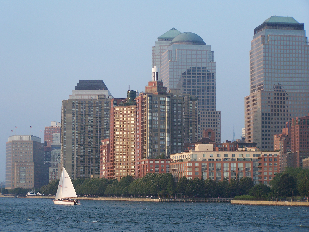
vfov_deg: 14.1
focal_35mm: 105
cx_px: 154
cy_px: 116
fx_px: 938
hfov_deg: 18.7
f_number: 3.2
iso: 80
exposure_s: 1/320
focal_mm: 17.5
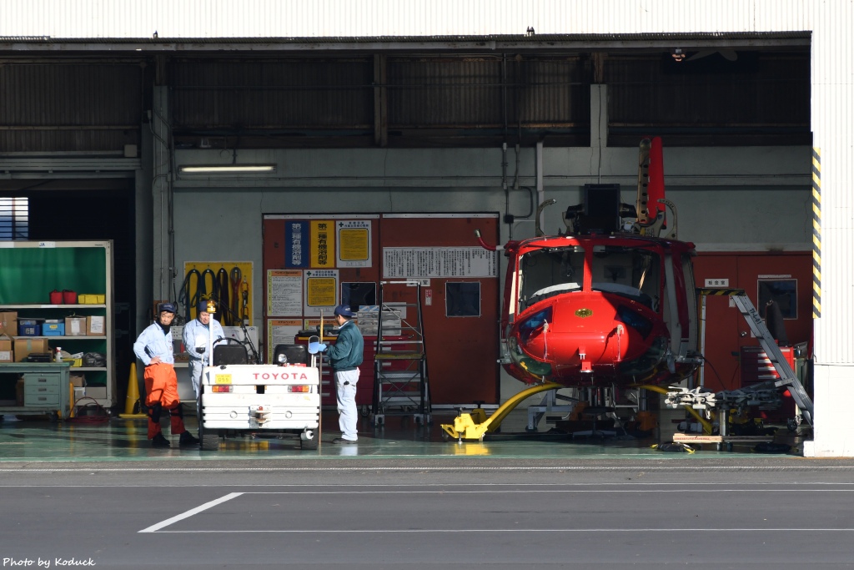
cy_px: 285
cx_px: 427
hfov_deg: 2.7
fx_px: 17793
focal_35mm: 750
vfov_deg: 1.8
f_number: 8
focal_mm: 500
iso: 400
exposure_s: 1/800
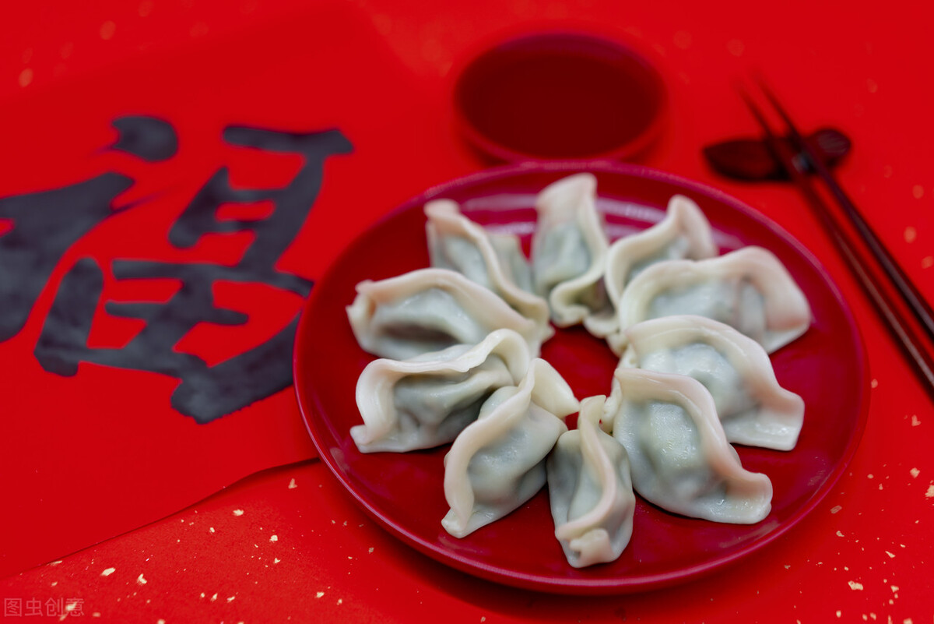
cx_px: 467
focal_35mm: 55
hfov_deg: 36.2
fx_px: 1427
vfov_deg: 24.6
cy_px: 312
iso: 100
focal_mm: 55
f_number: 2.2
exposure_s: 1/160
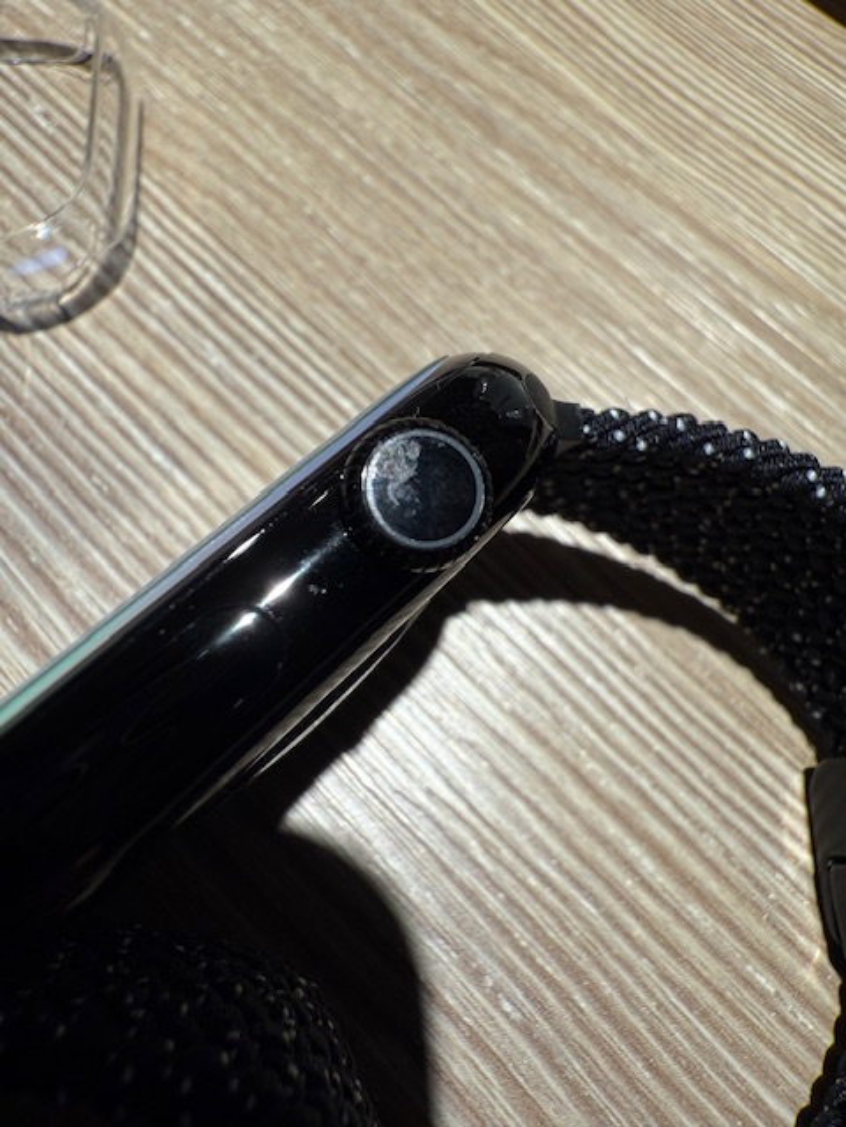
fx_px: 782
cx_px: 423
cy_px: 564
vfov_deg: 71.6
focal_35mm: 24
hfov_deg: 56.8
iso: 50
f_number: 2.2
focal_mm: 2.22
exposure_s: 1/100
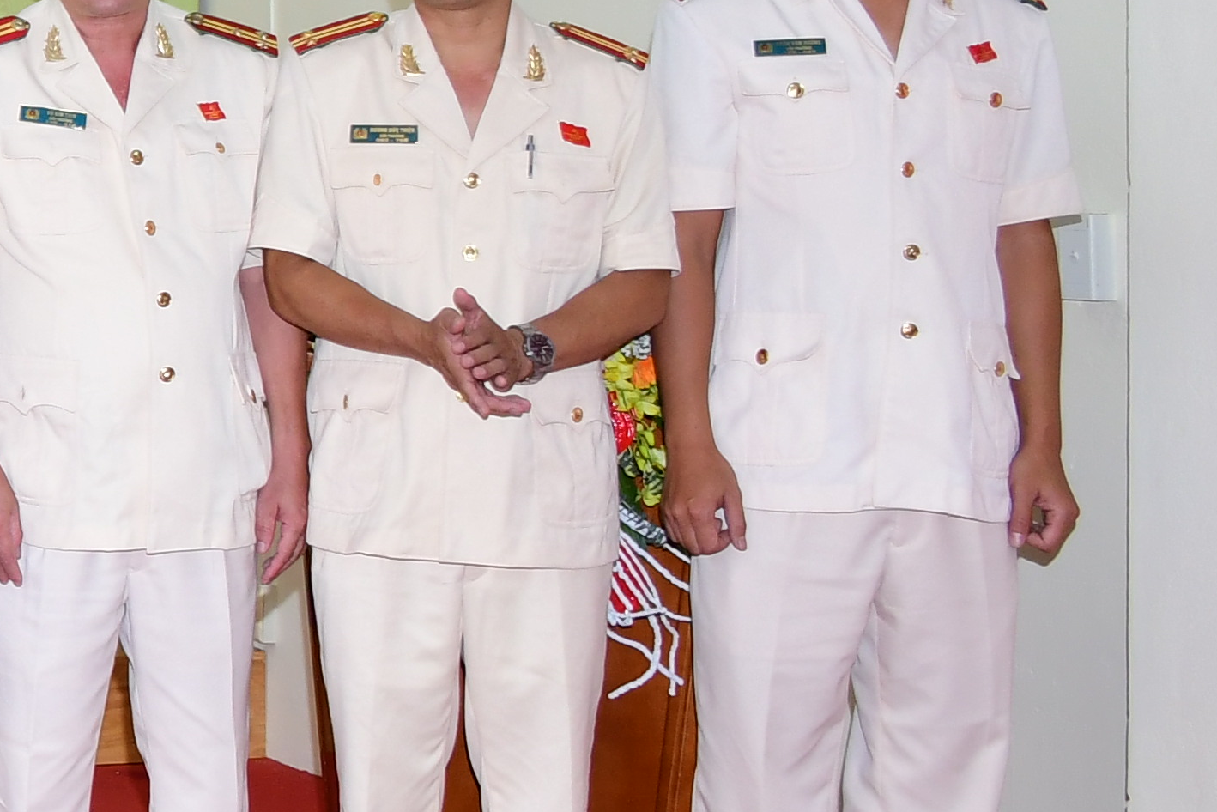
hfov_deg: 15.9
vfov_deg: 12.8
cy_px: 31
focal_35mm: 106
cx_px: -1091
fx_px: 3584
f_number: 4
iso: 500
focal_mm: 18
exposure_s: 1/200
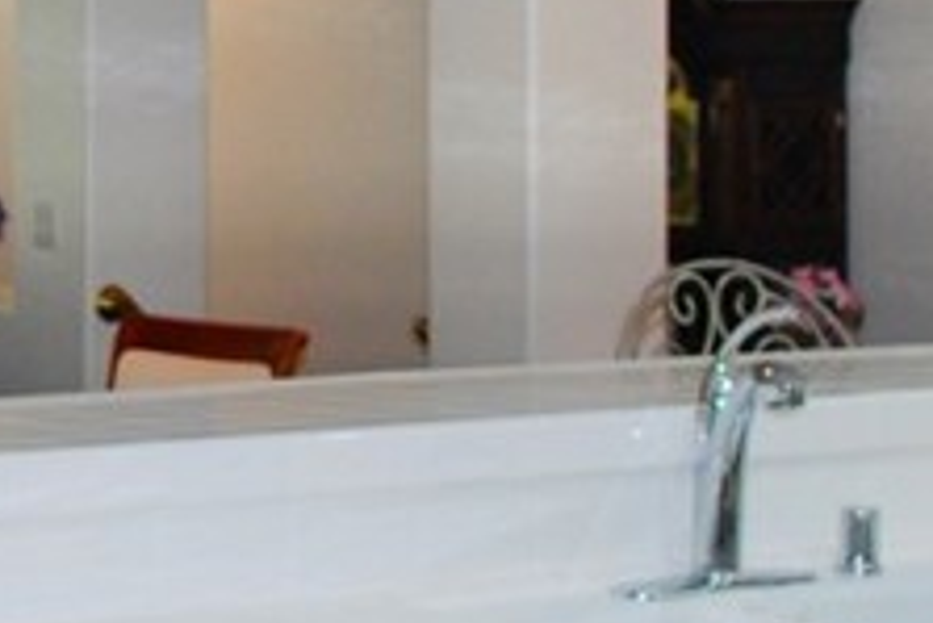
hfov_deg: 15.8
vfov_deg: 11.0
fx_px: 3216
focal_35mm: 124
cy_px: 102
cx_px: -230
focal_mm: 18
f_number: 3.5
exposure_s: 1/60
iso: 200
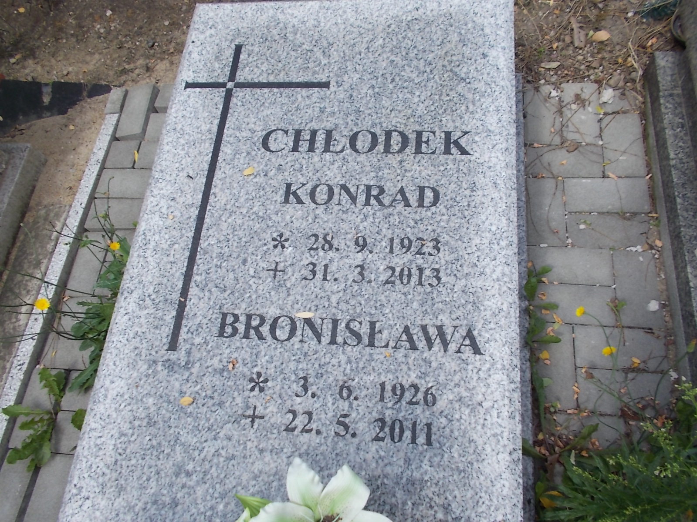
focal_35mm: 26
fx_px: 524
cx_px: 348
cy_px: 261
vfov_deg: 53.1
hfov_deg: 67.3
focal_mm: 4.6
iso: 80
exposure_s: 1/100
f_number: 8
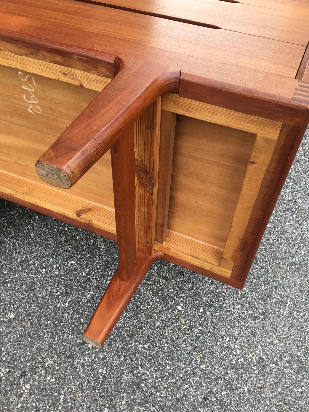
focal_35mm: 31
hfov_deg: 45.4
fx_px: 369
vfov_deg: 58.4
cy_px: 206
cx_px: 154
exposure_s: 1/100
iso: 40
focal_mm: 3.3
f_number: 2.4
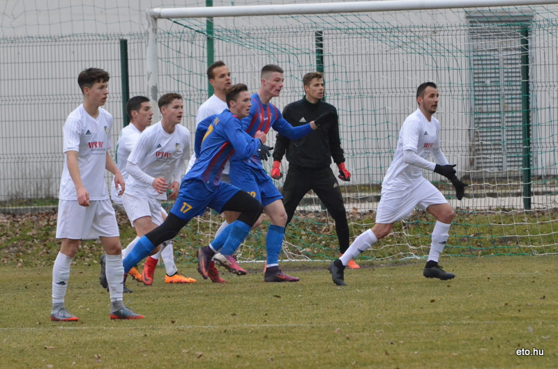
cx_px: 279
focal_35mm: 450
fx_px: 6961
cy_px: 184
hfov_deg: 4.6
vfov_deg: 3.0
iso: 6400
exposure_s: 1/1600
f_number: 10
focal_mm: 300
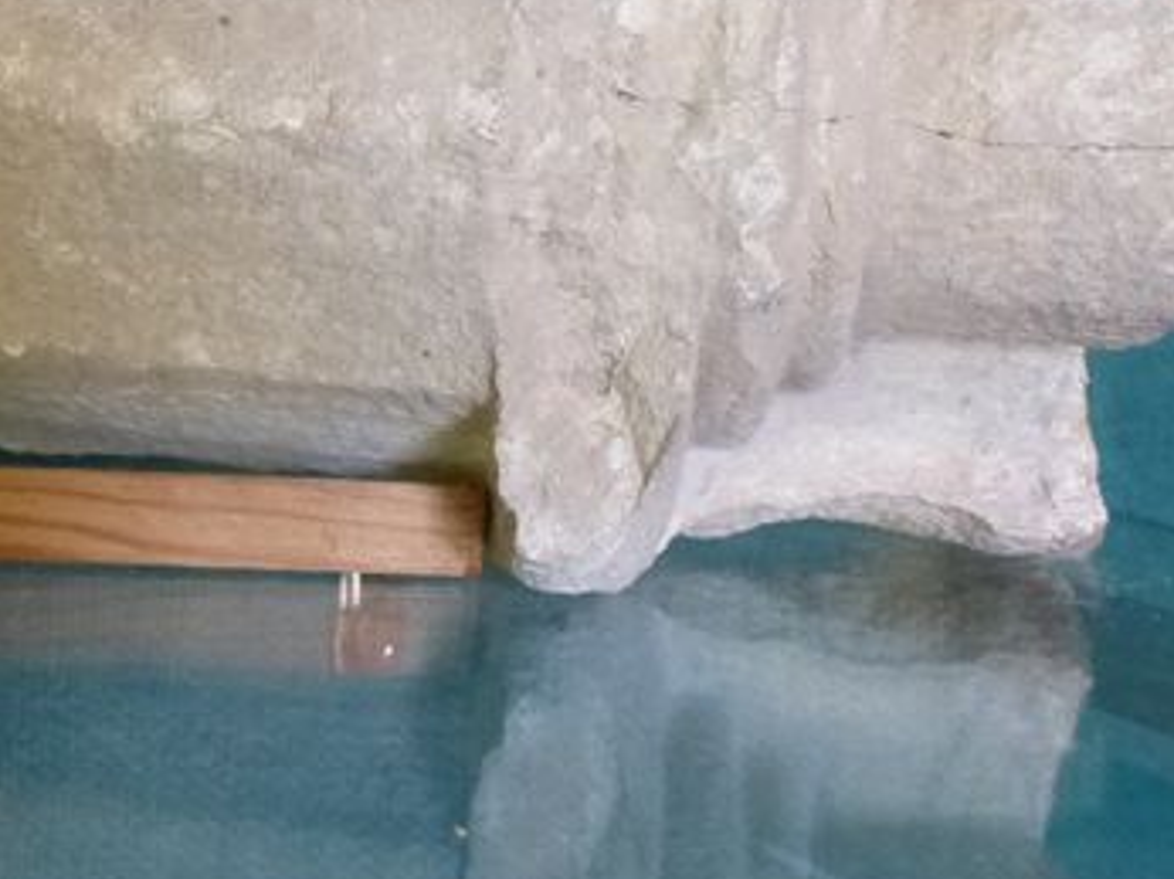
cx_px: 2
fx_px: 2745
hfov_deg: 23.2
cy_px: 109
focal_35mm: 81
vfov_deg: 17.9
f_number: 3.5
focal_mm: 5.4
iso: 800
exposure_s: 1/50
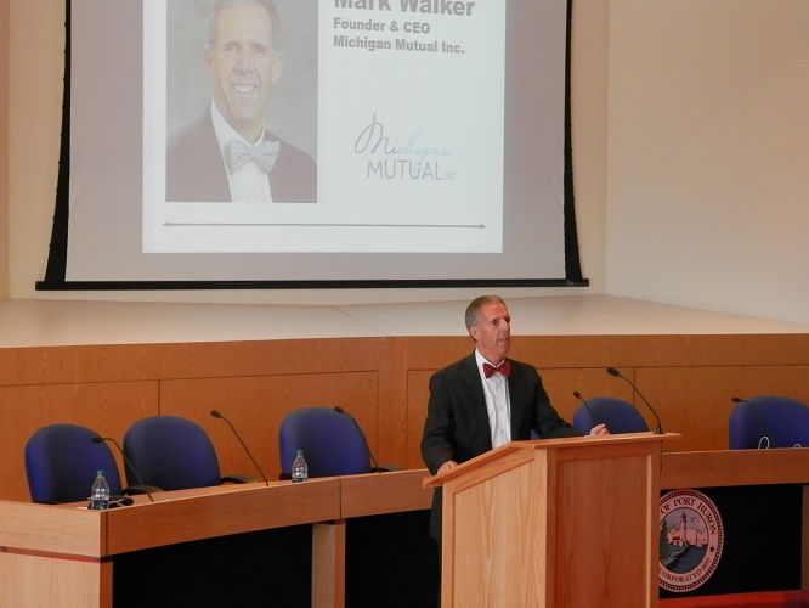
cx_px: 404
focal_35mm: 106
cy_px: 304
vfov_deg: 14.0
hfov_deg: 18.5
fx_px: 2478
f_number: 4.5
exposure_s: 1/15
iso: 400
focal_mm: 19
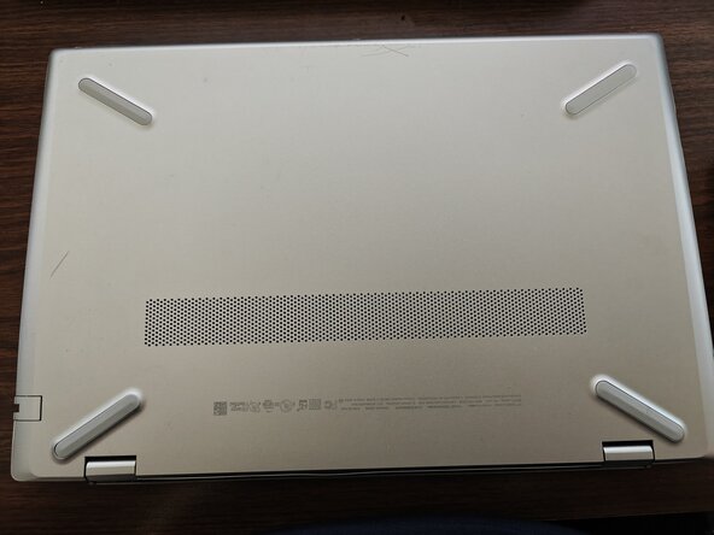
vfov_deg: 58.9
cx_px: 357
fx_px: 474
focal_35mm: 23
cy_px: 268
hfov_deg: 73.9
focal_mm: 6.06
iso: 800
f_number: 1.6
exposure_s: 1/100
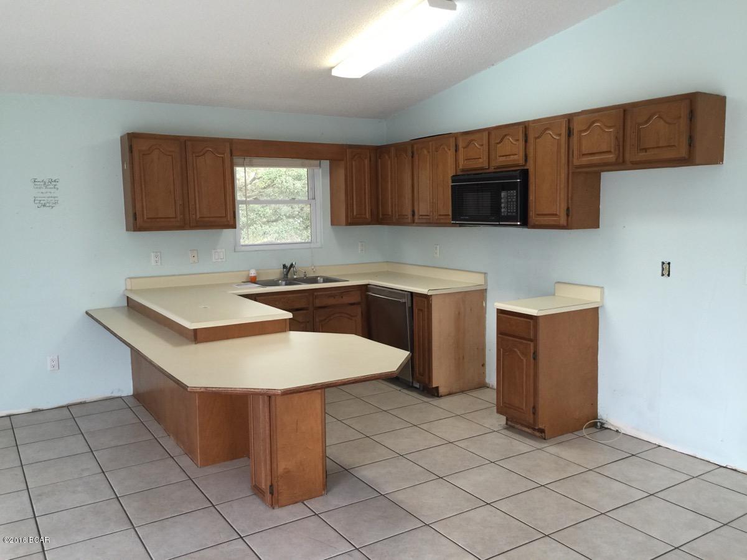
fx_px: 626
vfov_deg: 48.2
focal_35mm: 29
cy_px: 280
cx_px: 374
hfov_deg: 61.7
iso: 40
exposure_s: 1/30
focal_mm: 4.15
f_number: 2.2
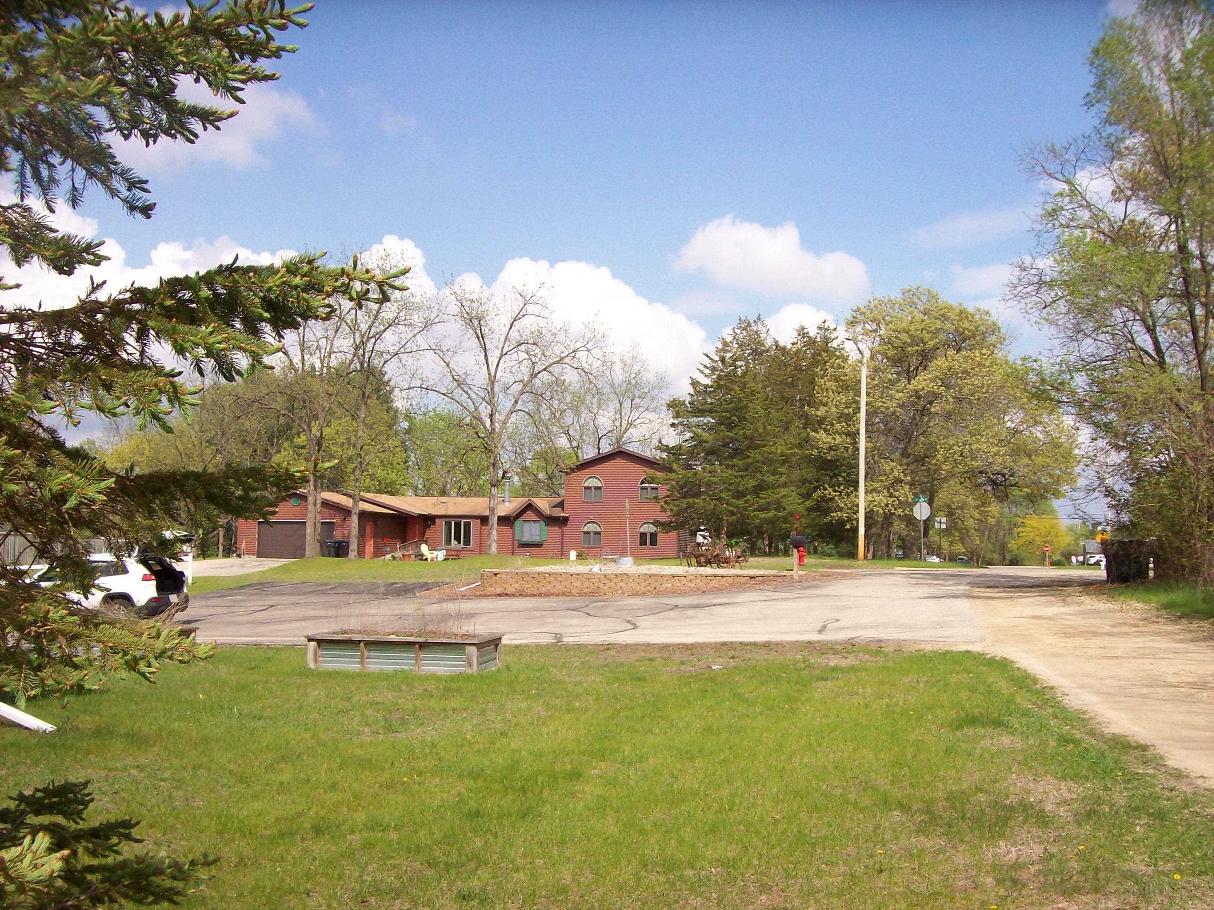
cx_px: 607
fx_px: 1262
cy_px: 455
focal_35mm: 36
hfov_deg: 51.4
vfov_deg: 39.6
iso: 80
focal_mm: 6
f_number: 4.8
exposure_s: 1/797
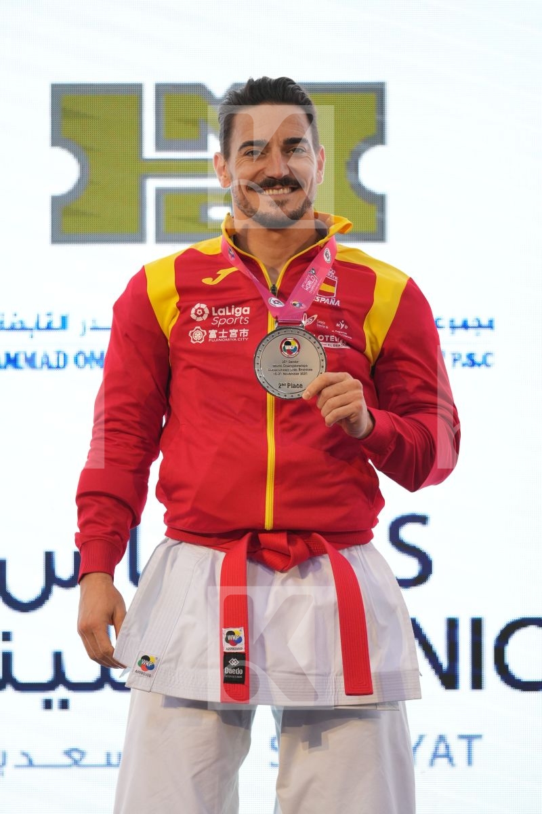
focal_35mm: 300
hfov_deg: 4.6
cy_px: 407
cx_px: 271
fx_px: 6774
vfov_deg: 6.9
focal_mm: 200
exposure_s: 1/250
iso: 500
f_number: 2.8
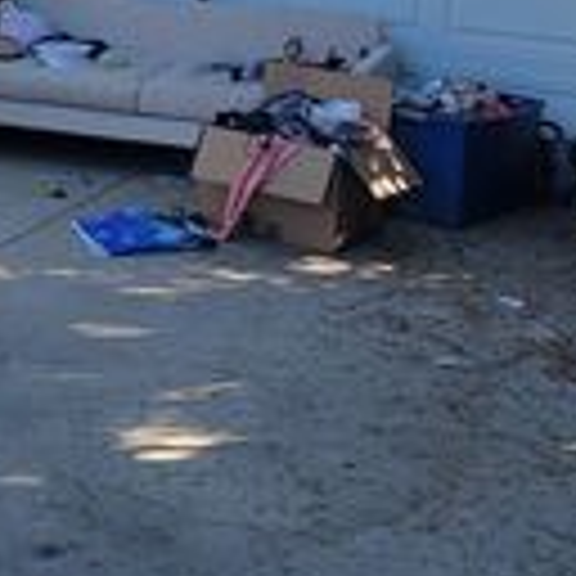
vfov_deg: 19.5
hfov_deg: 20.5
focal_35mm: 83
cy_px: -137
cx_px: 76
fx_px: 1563
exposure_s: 1/293
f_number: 1.8
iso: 16
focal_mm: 6.7
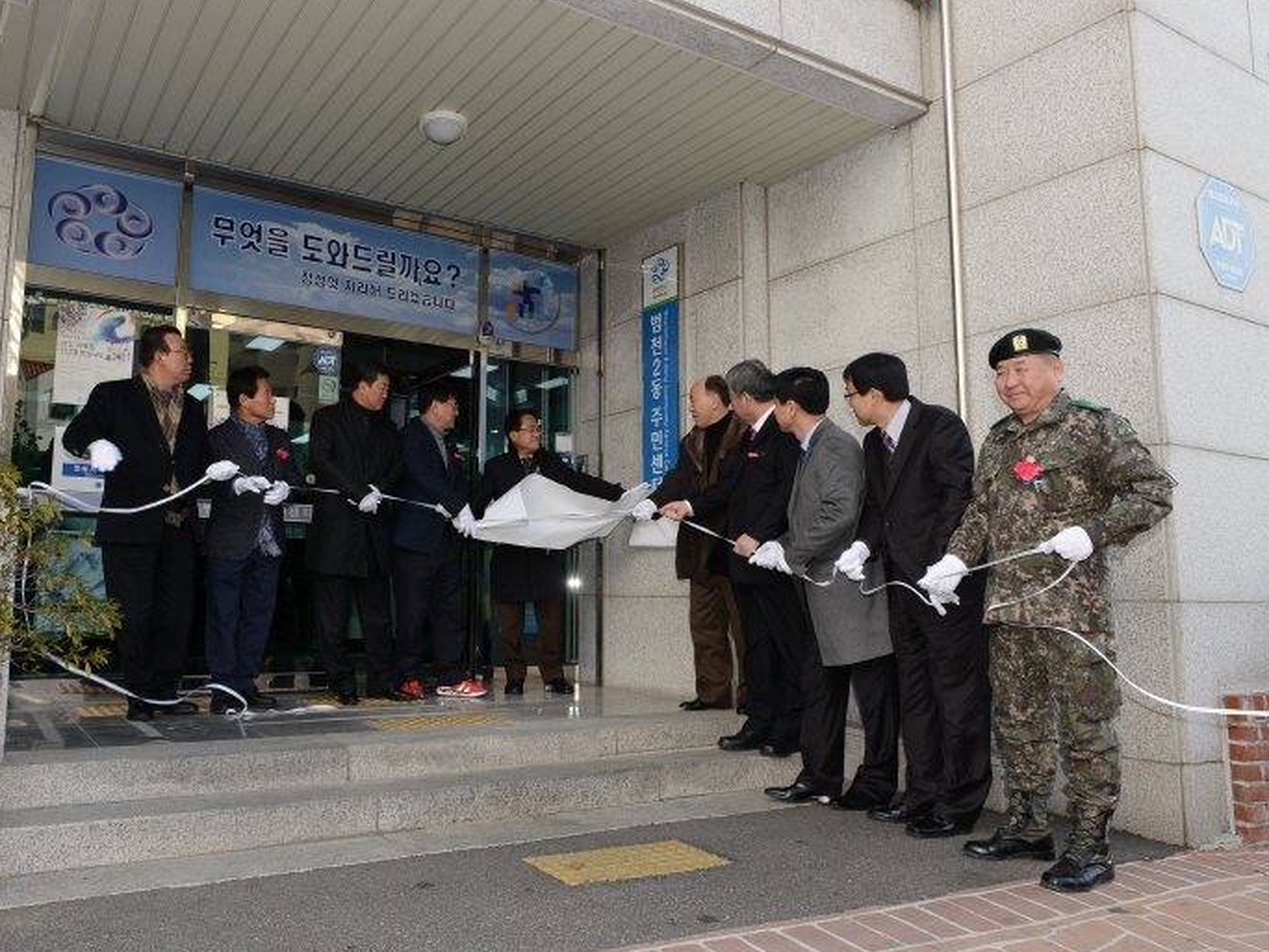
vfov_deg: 51.4
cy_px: 470
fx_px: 990
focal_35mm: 27
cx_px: 531
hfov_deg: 64.9
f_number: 8
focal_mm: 24
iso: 400
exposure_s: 1/200
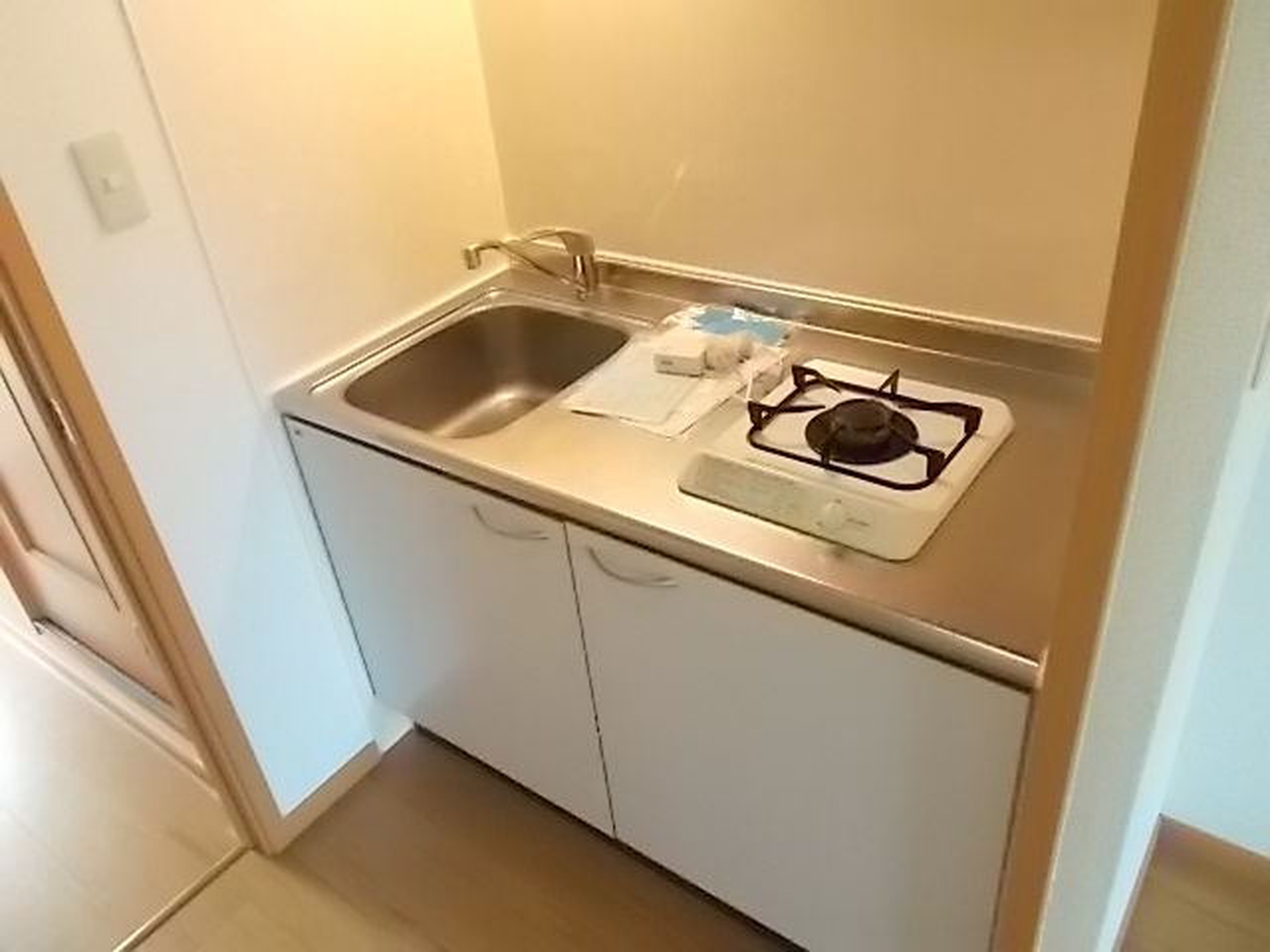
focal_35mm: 26
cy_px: 476
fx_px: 954
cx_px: 635
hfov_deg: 67.3
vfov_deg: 53.1
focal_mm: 4.6
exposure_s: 1/60
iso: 800
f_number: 3.2
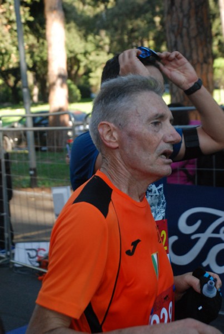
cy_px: 167
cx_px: 112
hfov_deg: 20.7
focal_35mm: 66
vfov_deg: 30.4
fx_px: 613
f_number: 4.8
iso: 1000
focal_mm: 44
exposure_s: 1/500
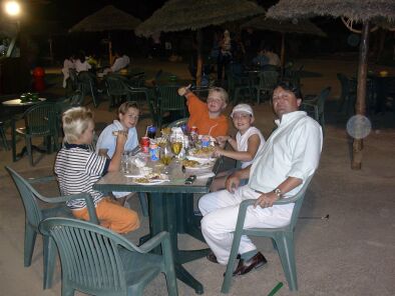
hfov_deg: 42.1
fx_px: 514
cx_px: 198
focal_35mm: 45
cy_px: 148
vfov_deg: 32.2
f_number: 2.9
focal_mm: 6.7
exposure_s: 1/64
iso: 89
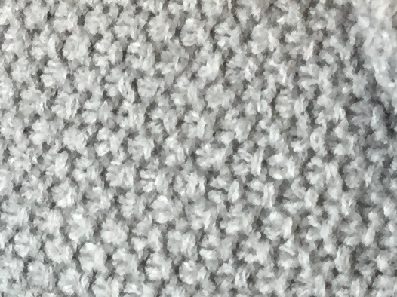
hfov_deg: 11.0
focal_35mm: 180
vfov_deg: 8.2
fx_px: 2063
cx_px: 122
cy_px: 332
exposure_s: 1/30
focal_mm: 4.15
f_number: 2.2
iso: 160
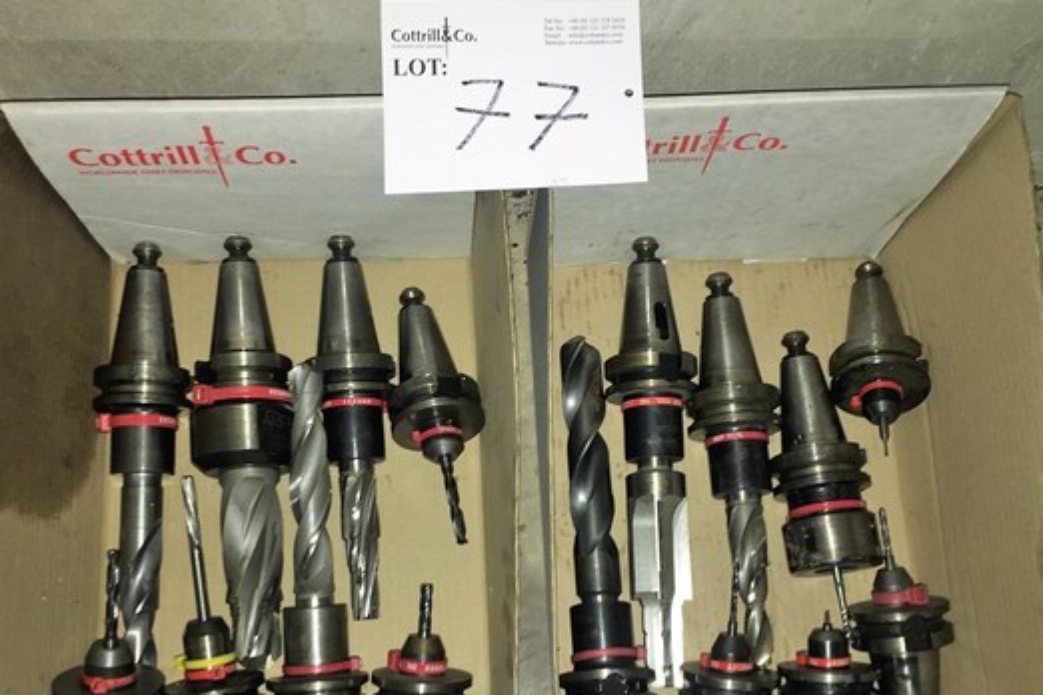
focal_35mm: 37
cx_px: 512
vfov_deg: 35.7
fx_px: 1072
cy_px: 447
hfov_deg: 51.9
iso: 50
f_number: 2.2
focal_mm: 4.15
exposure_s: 1/17
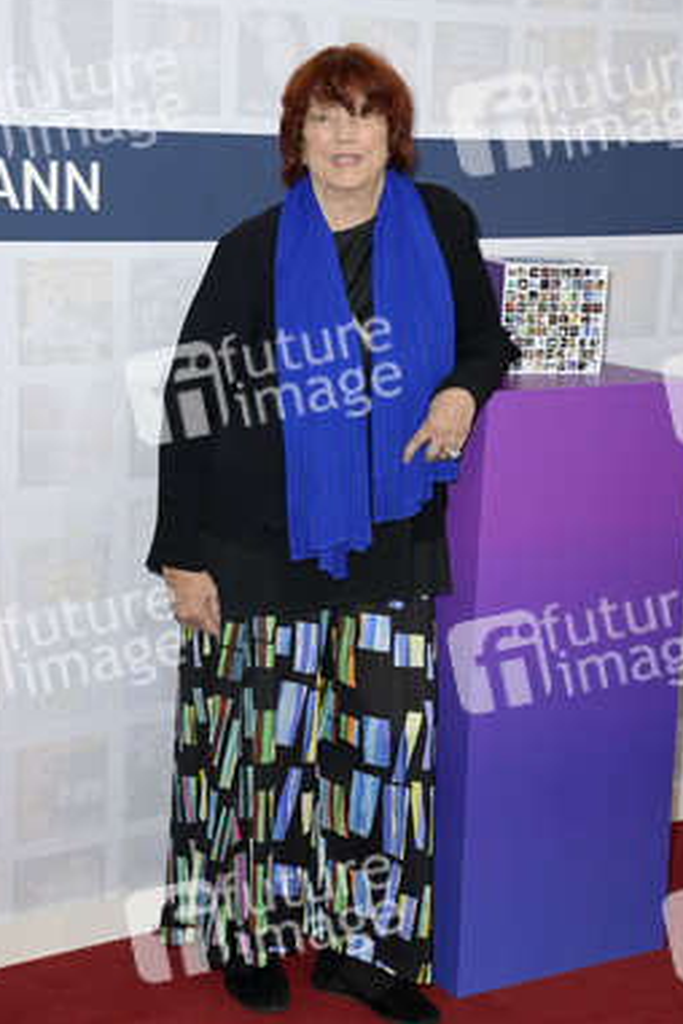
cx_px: 342
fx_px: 1850
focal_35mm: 65
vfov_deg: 31.0
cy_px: 516
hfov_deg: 20.9
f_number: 7.1
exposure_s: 1/250
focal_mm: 62
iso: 400
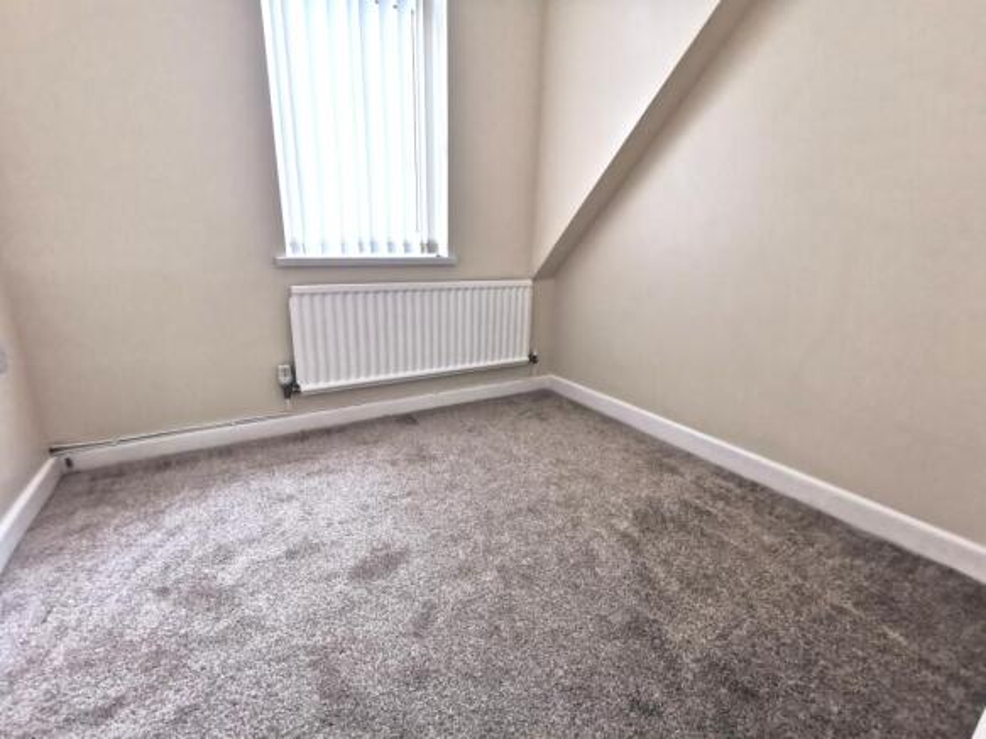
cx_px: 493
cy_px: 370
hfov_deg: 94.5
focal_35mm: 16
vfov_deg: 78.1
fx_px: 456
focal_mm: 2.35
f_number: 2.2
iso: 160
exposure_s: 1/50
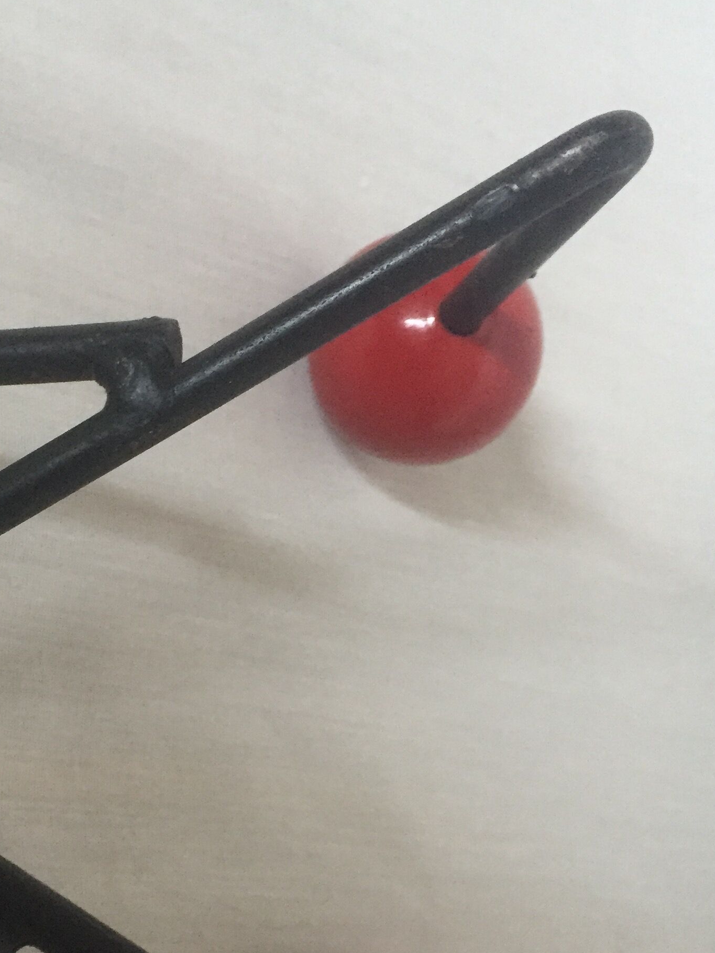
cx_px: 130
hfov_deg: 27.4
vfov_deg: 36.2
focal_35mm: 52
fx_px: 1432
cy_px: 674
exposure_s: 1/20
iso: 250
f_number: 2.2
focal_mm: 4.15
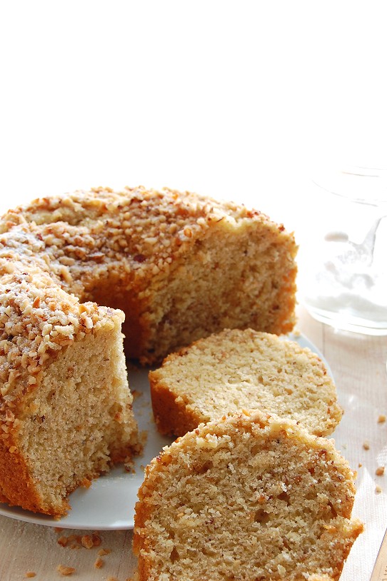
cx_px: 225
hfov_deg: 19.4
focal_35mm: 70
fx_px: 1130
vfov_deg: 28.8
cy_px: 321
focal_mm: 38
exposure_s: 1/100
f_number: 8
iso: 200
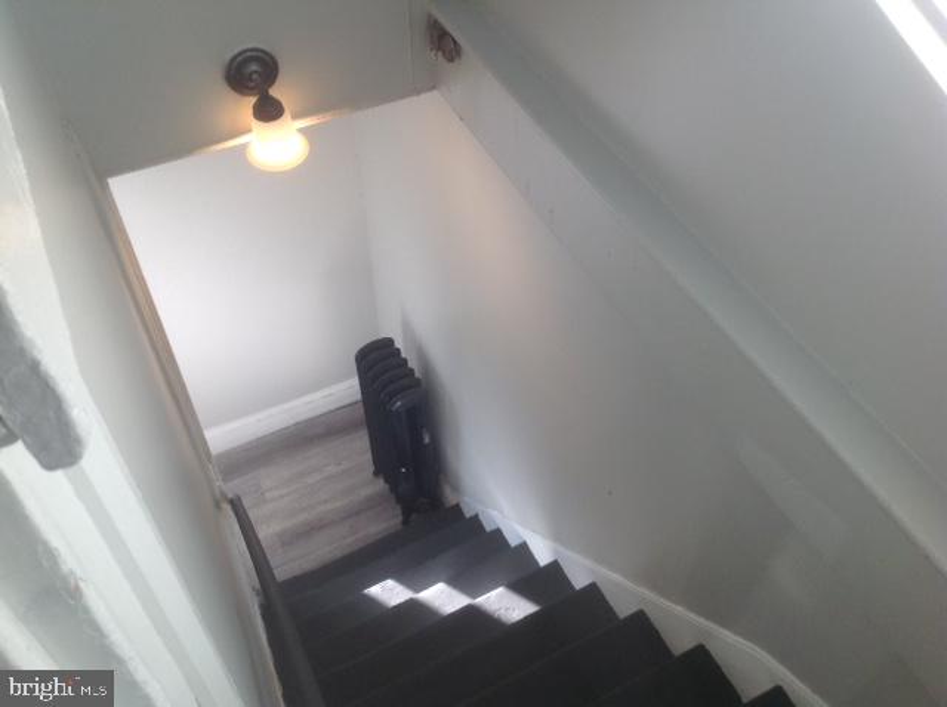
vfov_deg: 40.6
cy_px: 354
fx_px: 956
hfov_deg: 52.7
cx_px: 474
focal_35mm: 35
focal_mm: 4.28
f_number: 2.4
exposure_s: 1/120
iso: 50
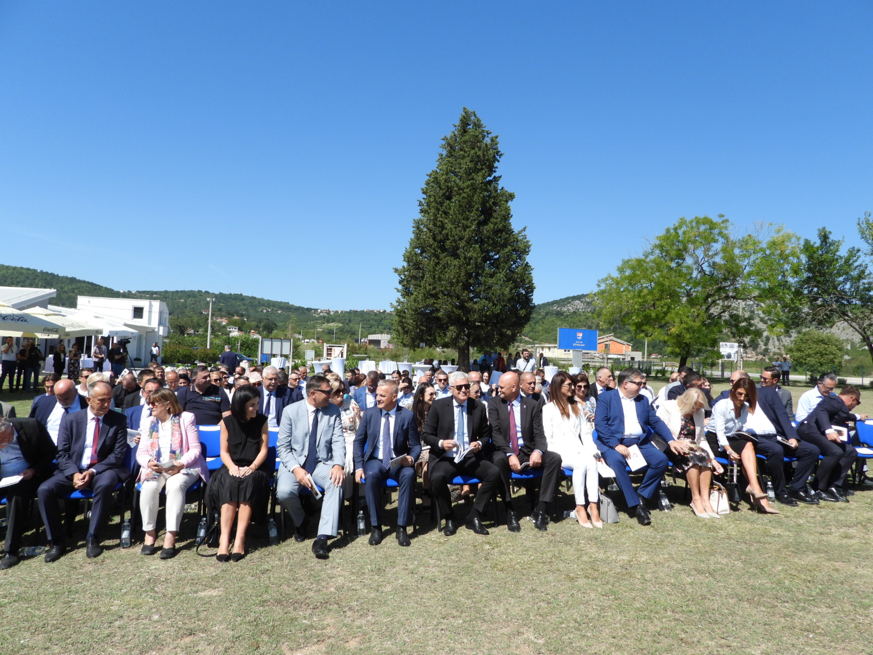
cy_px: 328
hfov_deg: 71.6
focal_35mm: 24
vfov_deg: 56.8
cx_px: 436
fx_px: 605
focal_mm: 4.3
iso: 100
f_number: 2.8
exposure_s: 1/1600
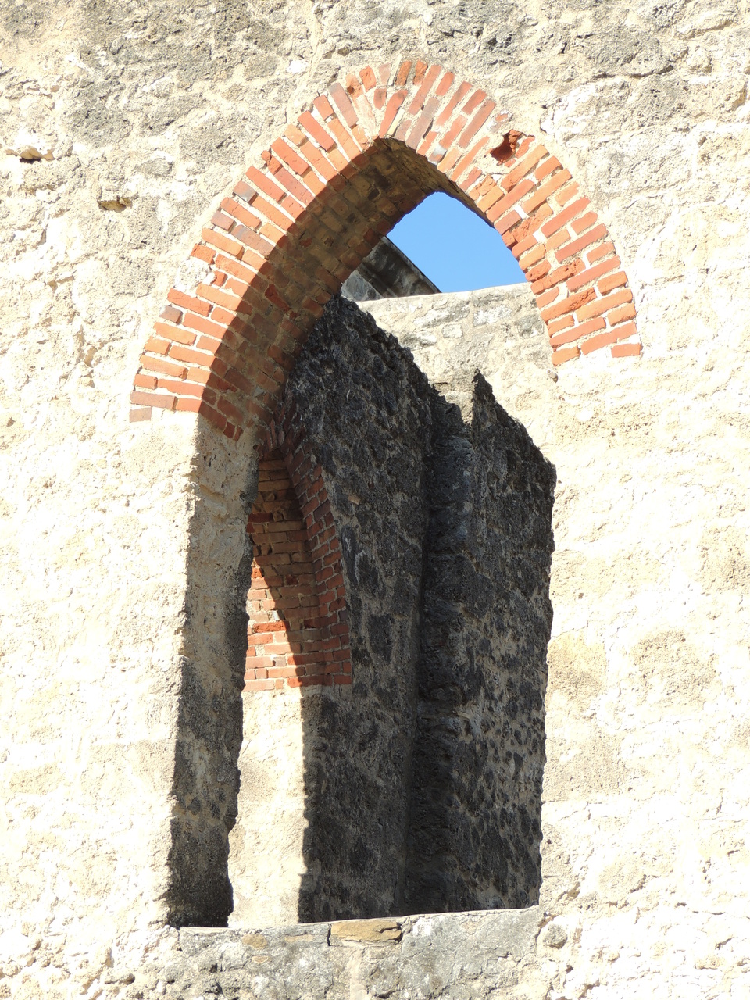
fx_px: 2600
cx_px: 375
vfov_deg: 21.8
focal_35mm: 90
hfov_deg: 16.4
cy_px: 500
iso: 100
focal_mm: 16
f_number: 4.1
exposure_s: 1/400
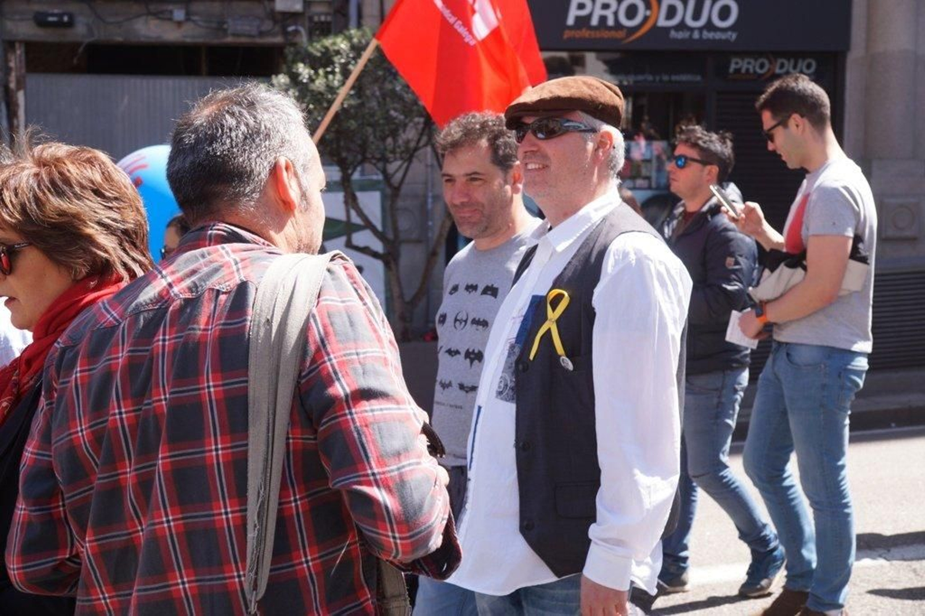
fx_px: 1541
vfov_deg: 22.6
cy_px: 308
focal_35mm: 60
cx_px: 462
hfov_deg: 33.4
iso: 200
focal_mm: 40
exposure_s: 1/200
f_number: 6.3
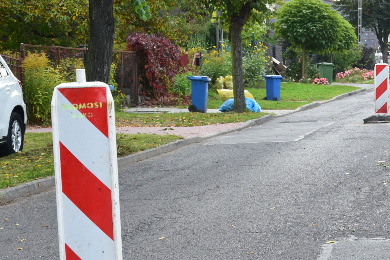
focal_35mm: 137
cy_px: 211
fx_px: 1484
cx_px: 329
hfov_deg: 14.9
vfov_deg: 10.0
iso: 400
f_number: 10
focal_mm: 50
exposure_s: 1/80
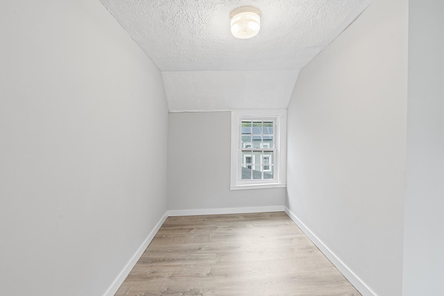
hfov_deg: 96.7
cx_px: 222
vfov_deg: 73.8
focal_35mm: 16
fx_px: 197
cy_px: 148
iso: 320
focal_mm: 16
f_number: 8
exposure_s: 1/4
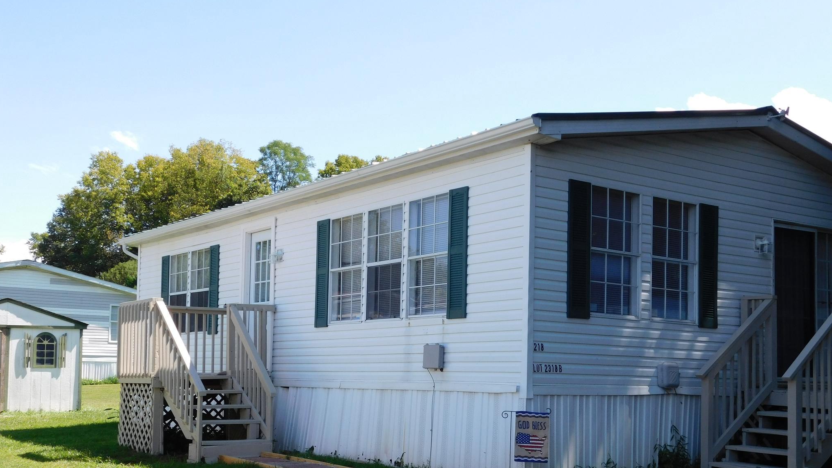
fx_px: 971
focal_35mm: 44
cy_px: 311
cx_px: 416
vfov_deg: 27.0
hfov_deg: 46.4
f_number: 3.6
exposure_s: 1/640
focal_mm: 7.1
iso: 125
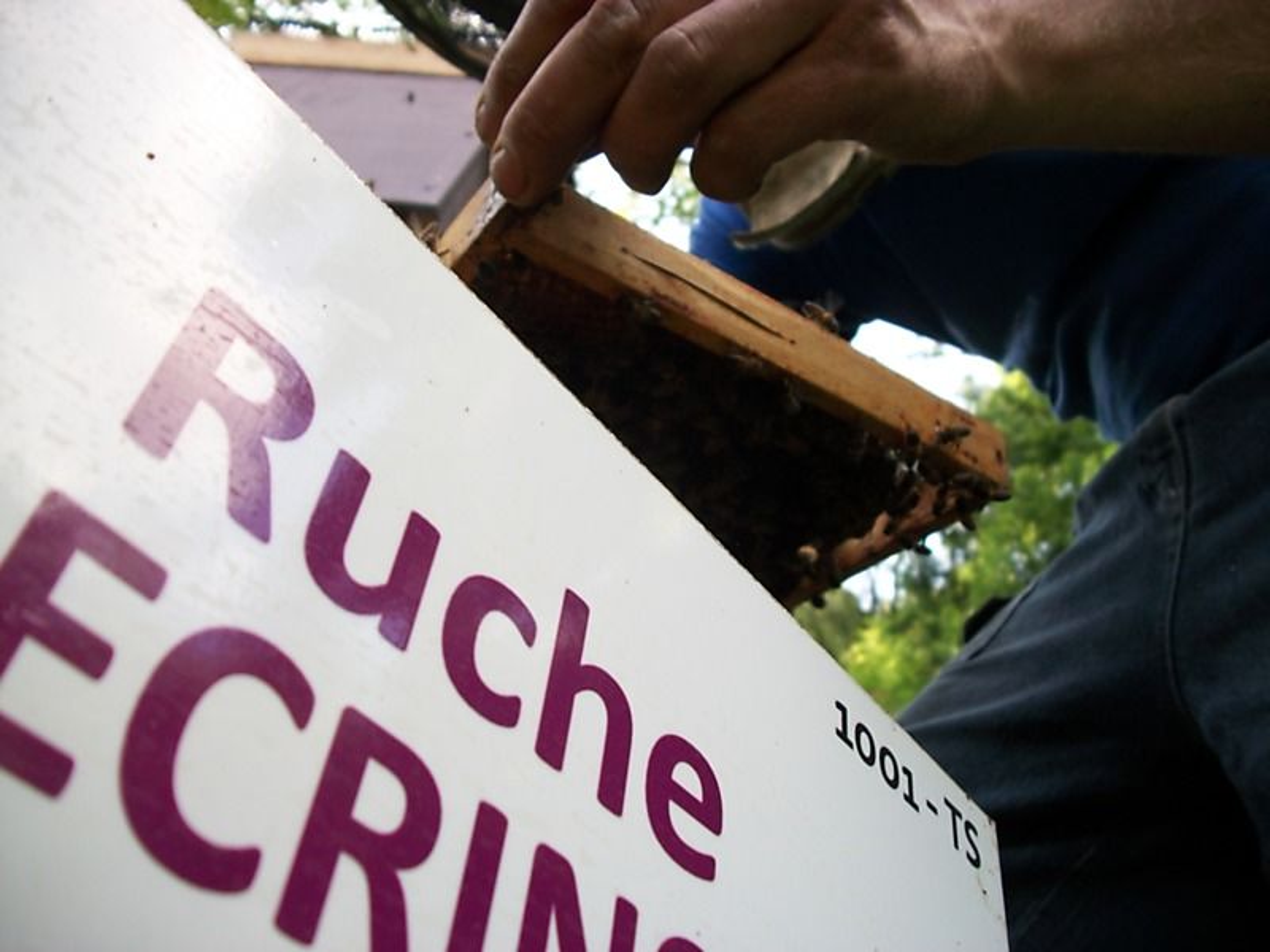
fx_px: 1174
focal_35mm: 32
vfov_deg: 44.2
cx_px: 635
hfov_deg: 56.8
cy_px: 476
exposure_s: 1/125
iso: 80
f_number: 2.9
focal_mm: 5.7
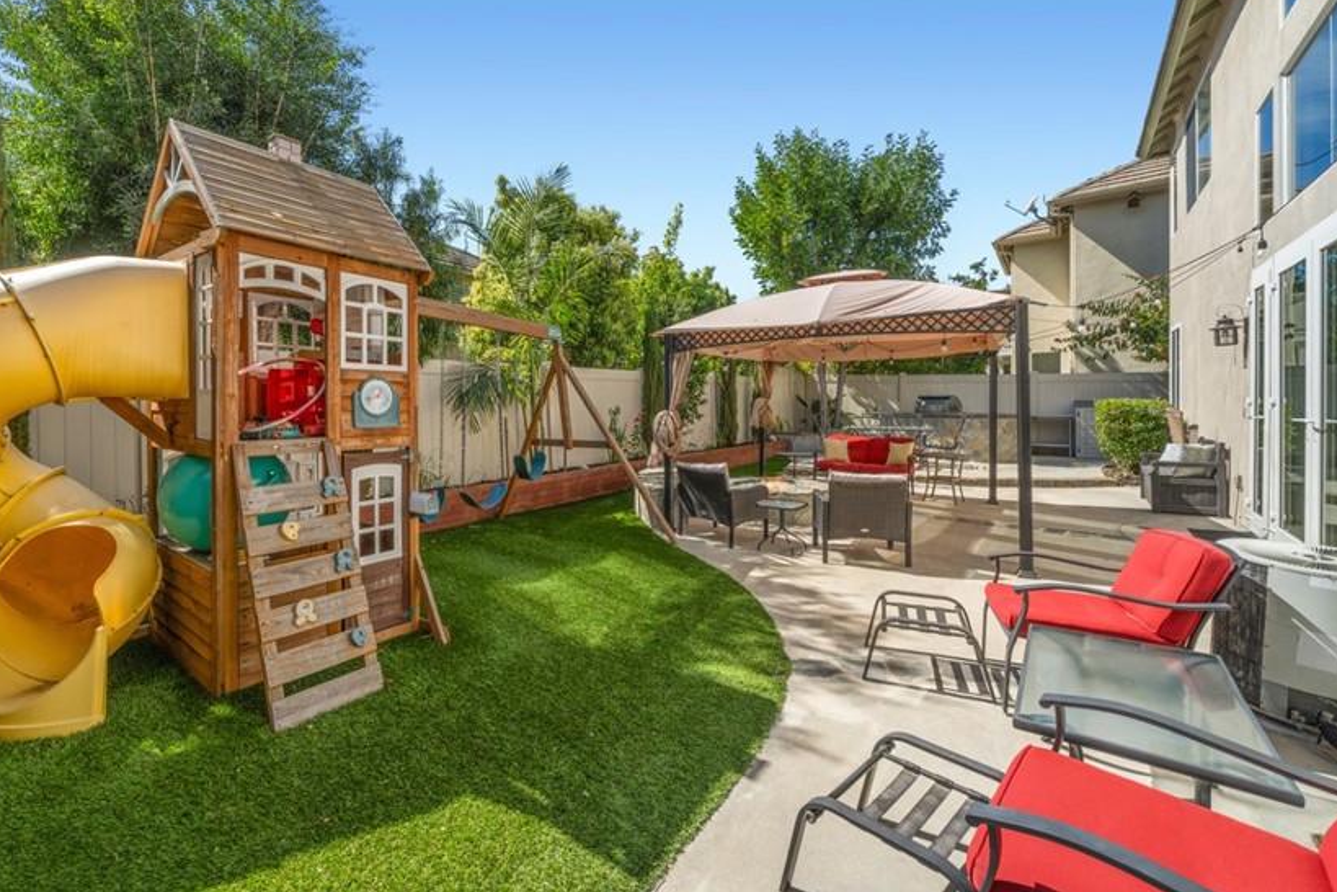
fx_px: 557
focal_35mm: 15
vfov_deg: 77.1
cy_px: 406
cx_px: 586
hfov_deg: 99.9
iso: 400
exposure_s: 1/800
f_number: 8
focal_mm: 12
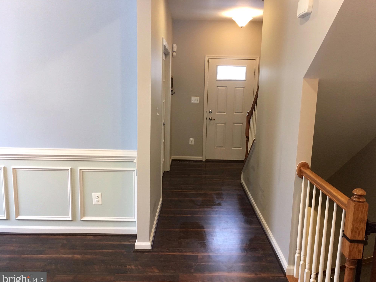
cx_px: 194
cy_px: 141
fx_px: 326
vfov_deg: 46.8
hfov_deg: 60.0
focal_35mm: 30
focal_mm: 4.15
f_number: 2.2
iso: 125
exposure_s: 1/30
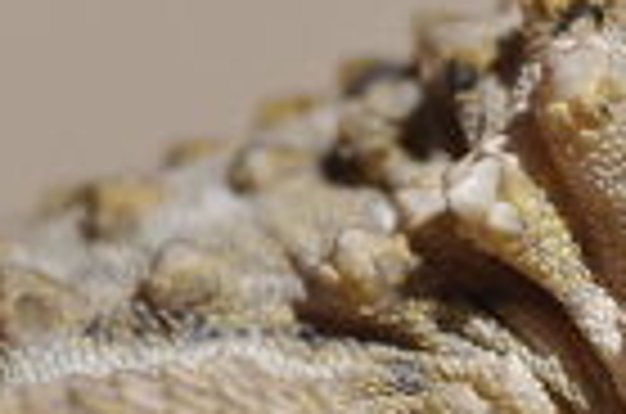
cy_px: -234
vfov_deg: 2.3
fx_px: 10097
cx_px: 1329
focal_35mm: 582
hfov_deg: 3.5
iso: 200
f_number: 18
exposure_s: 1/400
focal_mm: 90
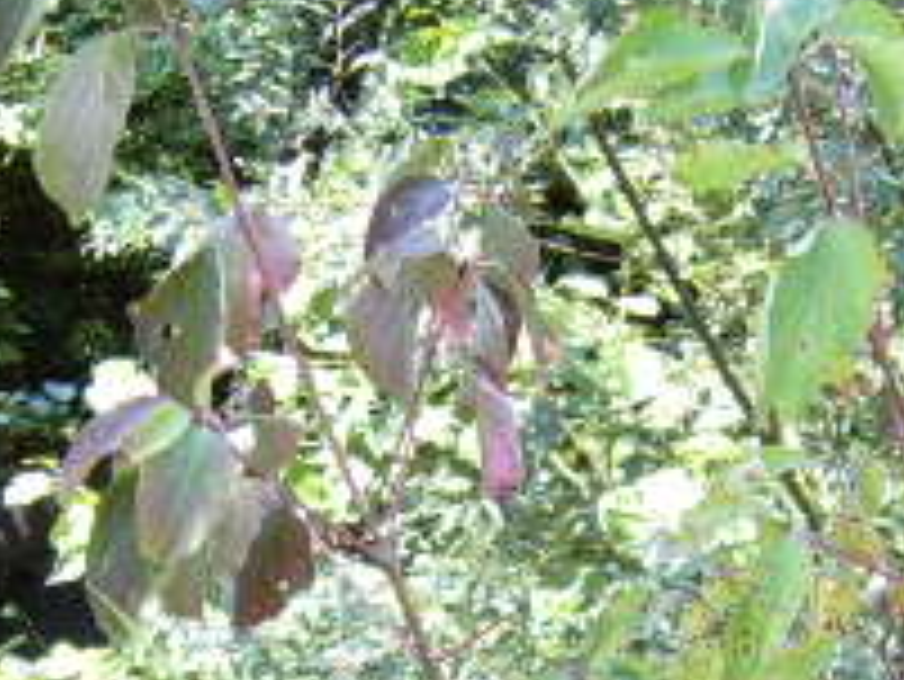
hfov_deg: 16.7
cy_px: 793
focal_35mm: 118
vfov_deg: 12.3
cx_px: 405
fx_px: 3083
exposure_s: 1/90
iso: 63
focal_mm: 6.2
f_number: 2.9
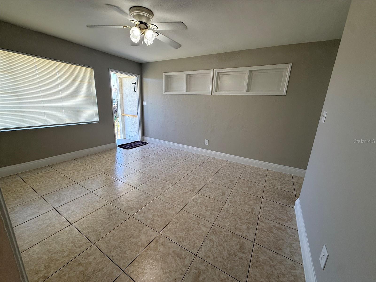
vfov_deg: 85.7
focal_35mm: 14
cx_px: 188
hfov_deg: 102.1
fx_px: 152
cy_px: 141
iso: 80
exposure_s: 1/120
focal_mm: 2.22
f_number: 2.2
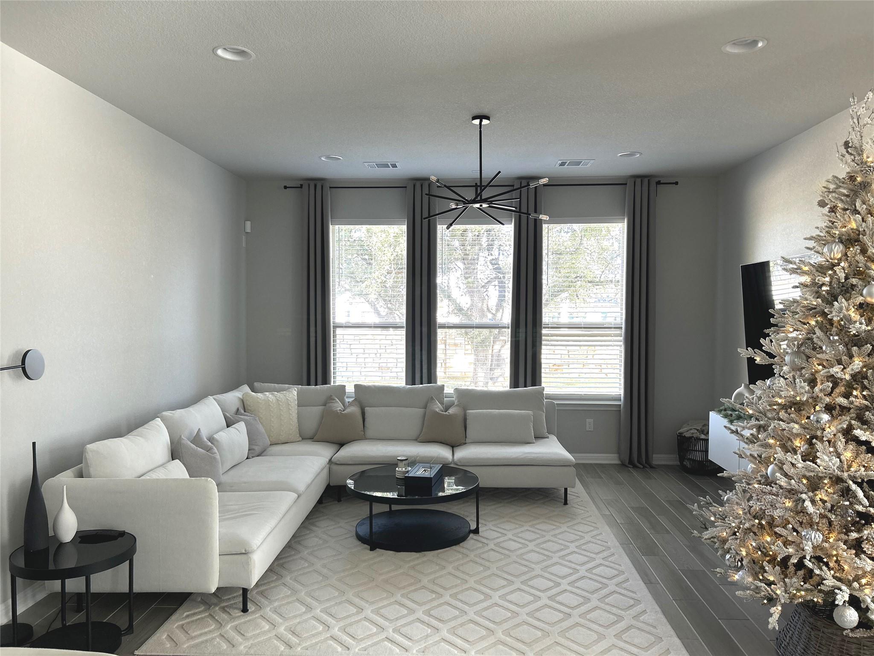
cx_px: 437
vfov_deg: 53.1
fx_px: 656
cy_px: 328
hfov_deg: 67.3
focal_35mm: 26
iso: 64
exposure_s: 1/80
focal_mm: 5.7
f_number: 1.5
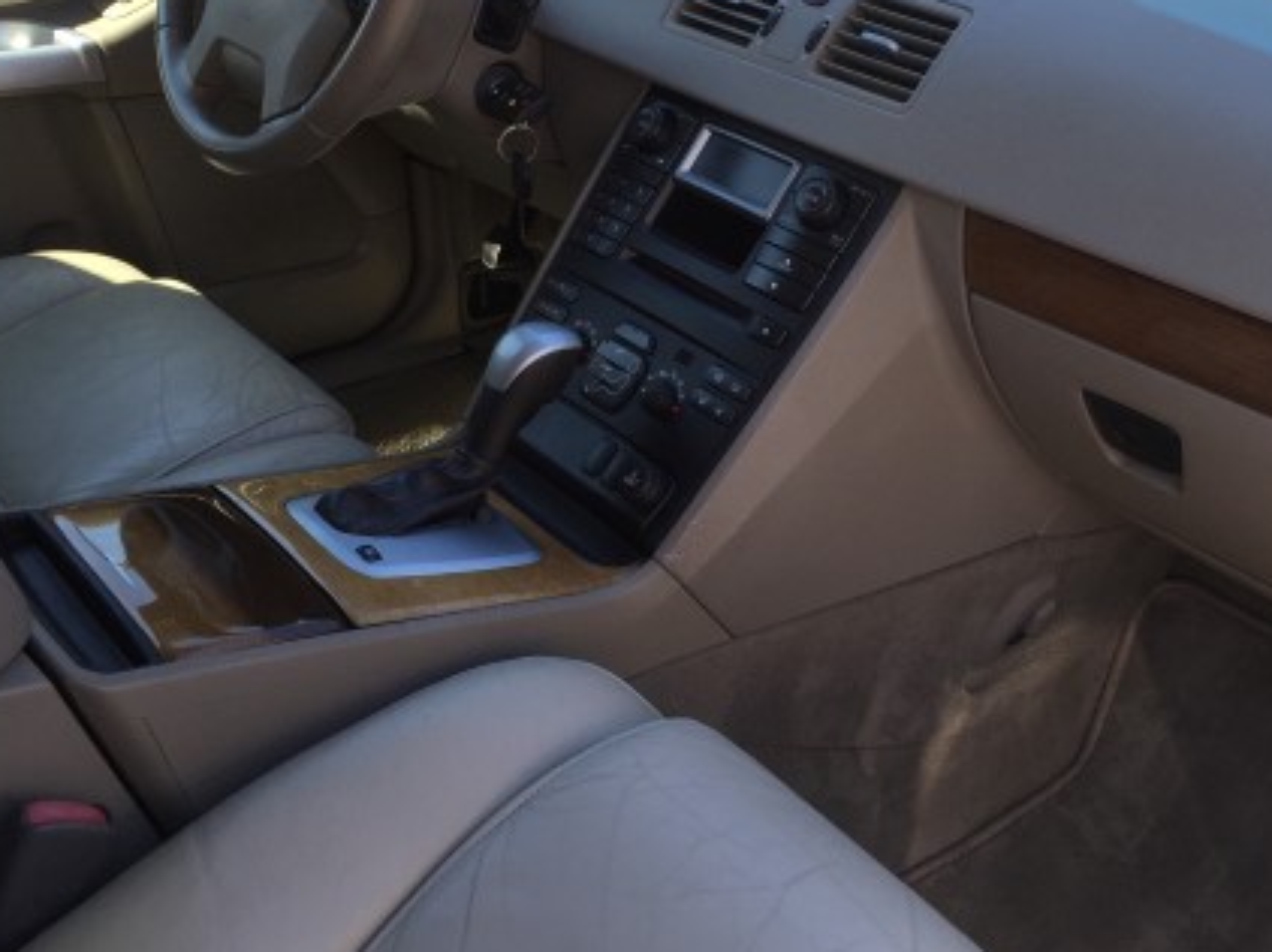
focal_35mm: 44
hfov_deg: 42.9
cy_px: 259
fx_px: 1616
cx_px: 684
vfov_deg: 32.3
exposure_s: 1/289
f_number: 2.2
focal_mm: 4.15
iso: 32
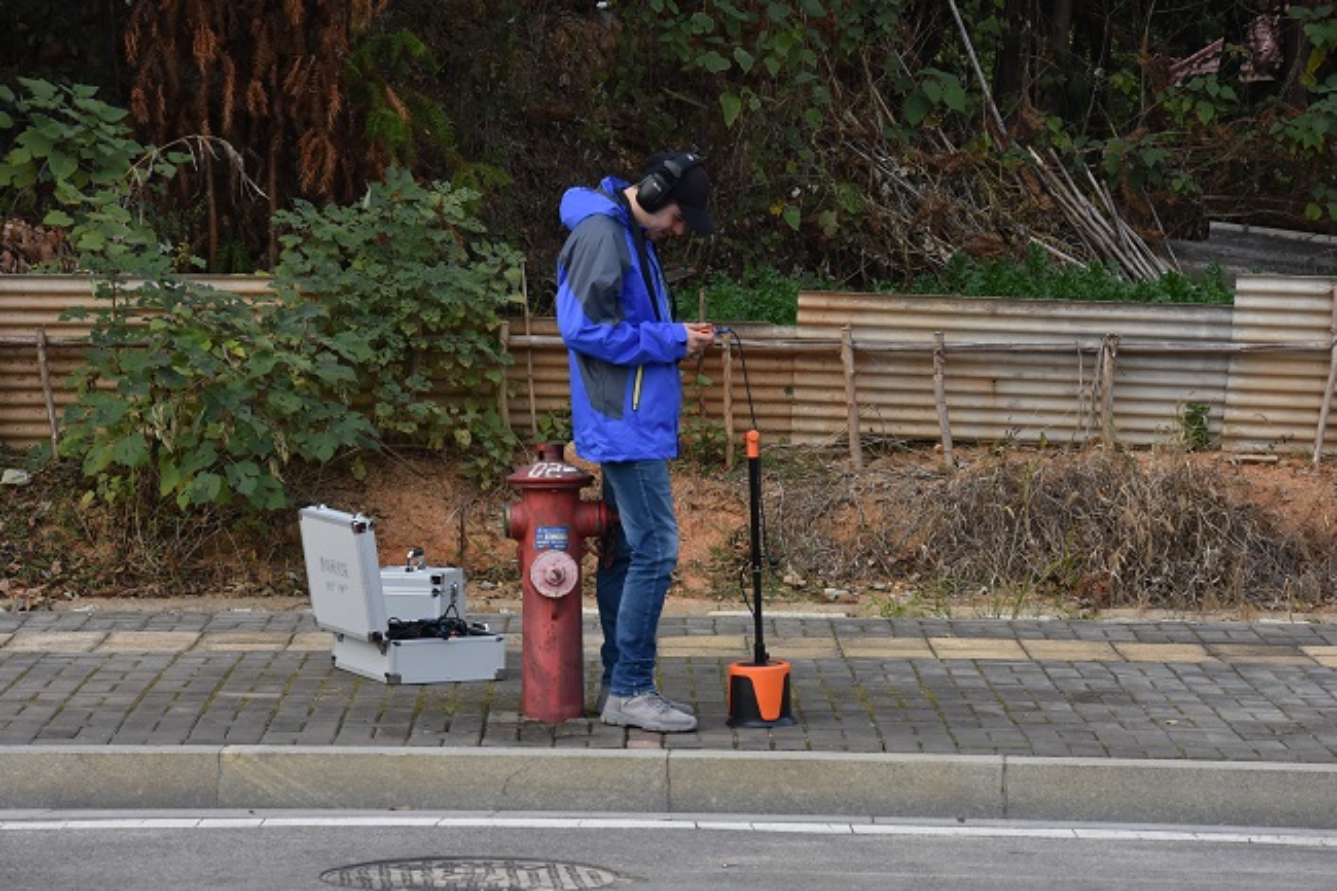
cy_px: 446
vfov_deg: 10.7
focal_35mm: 128
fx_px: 4734
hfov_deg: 16.1
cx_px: 668
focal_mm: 85
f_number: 8
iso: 800
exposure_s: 1/1000
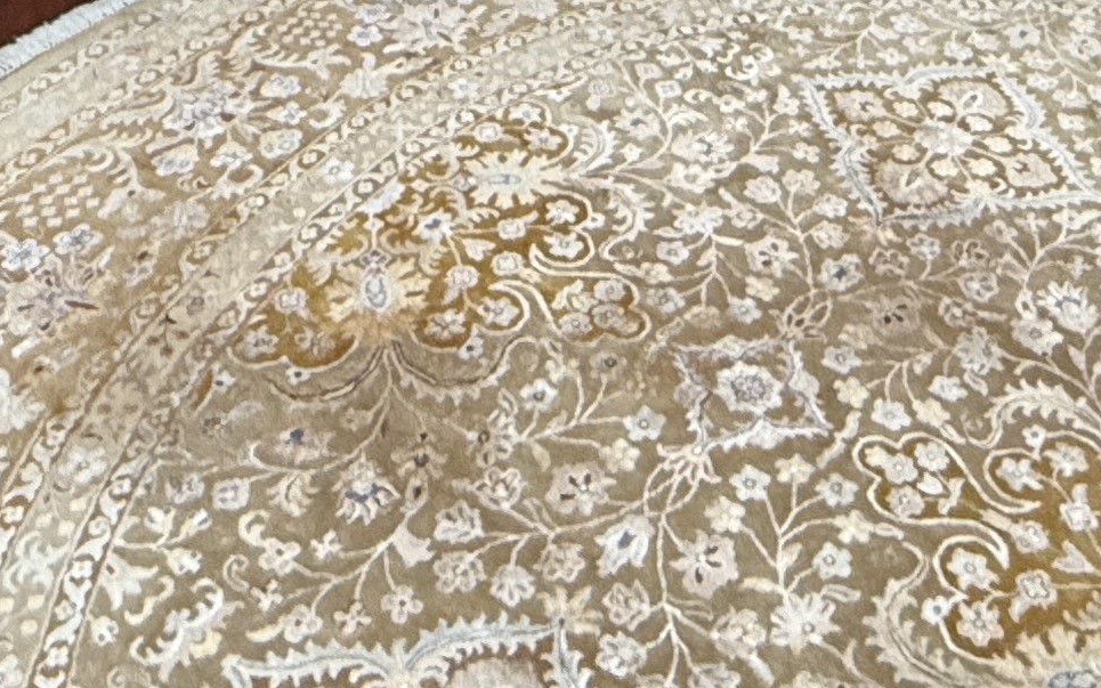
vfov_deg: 13.9
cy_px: -1006
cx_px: 609
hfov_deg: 32.9
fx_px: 1860
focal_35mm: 62
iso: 200
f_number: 2.2
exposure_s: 1/99
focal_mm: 2.22
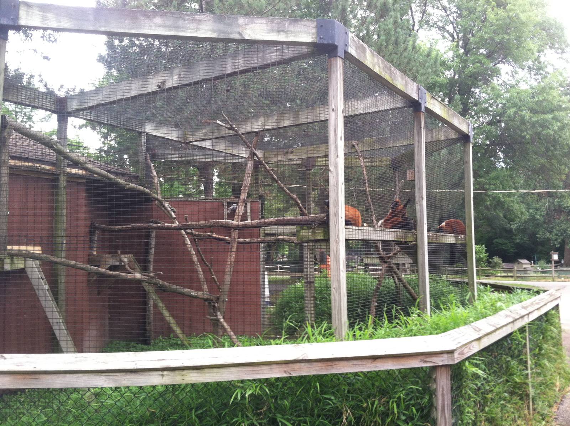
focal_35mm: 35
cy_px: 213
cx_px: 285
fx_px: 575
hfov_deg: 52.7
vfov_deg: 40.6
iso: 100
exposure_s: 1/100
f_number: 2.8
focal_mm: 3.85
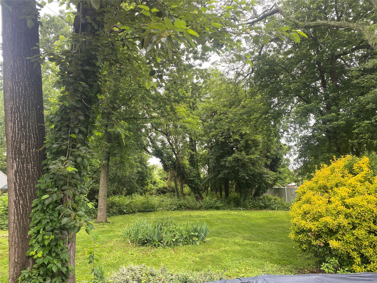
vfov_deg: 53.1
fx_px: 283
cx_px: 188
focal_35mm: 26
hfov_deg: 67.3
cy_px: 142
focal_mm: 4.25
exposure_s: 1/146
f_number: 1.8
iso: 32
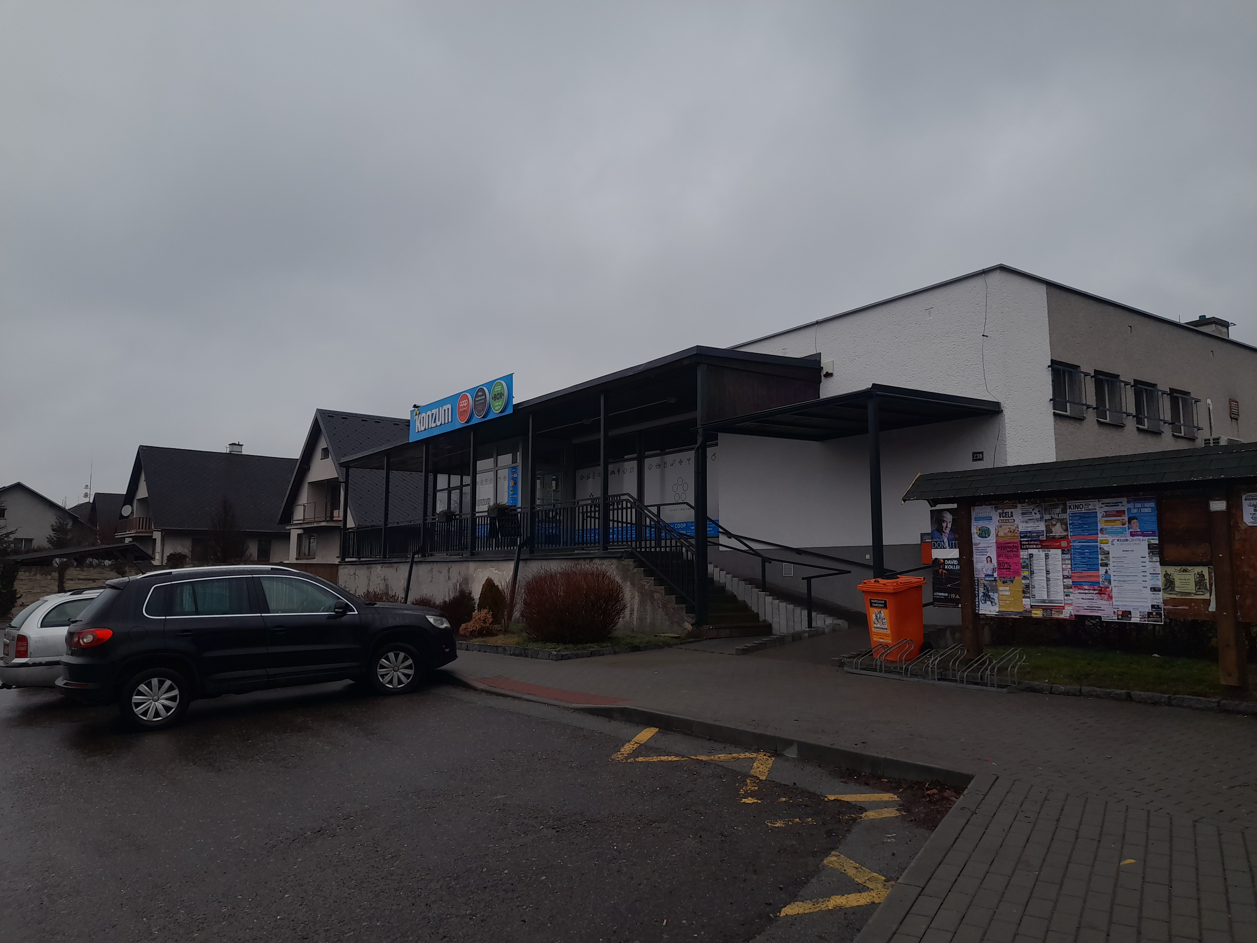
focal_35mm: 25
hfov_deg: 69.4
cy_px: 472
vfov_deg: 54.9
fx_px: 908
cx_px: 628
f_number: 2
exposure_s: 1/228
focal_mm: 4.6
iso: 20
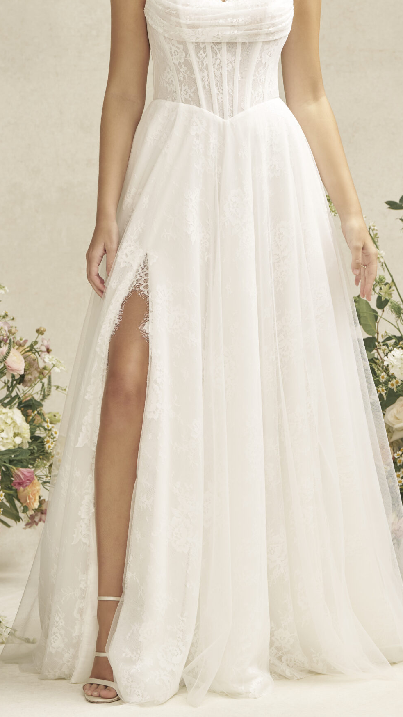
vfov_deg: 14.1
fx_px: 2887
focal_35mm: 152
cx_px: 230
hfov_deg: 8.0
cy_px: 222
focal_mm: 99
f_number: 5.6
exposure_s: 1/125
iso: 400
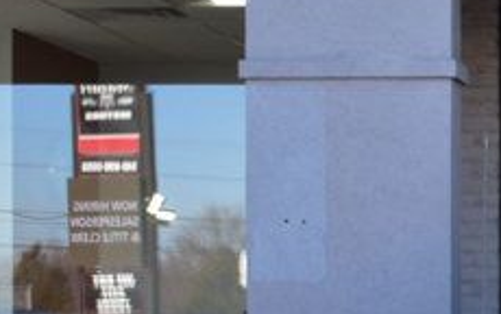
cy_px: 403
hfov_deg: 11.1
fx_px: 2418
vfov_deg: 7.3
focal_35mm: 177
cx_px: 863
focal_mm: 26
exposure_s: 1/200
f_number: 10
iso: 400
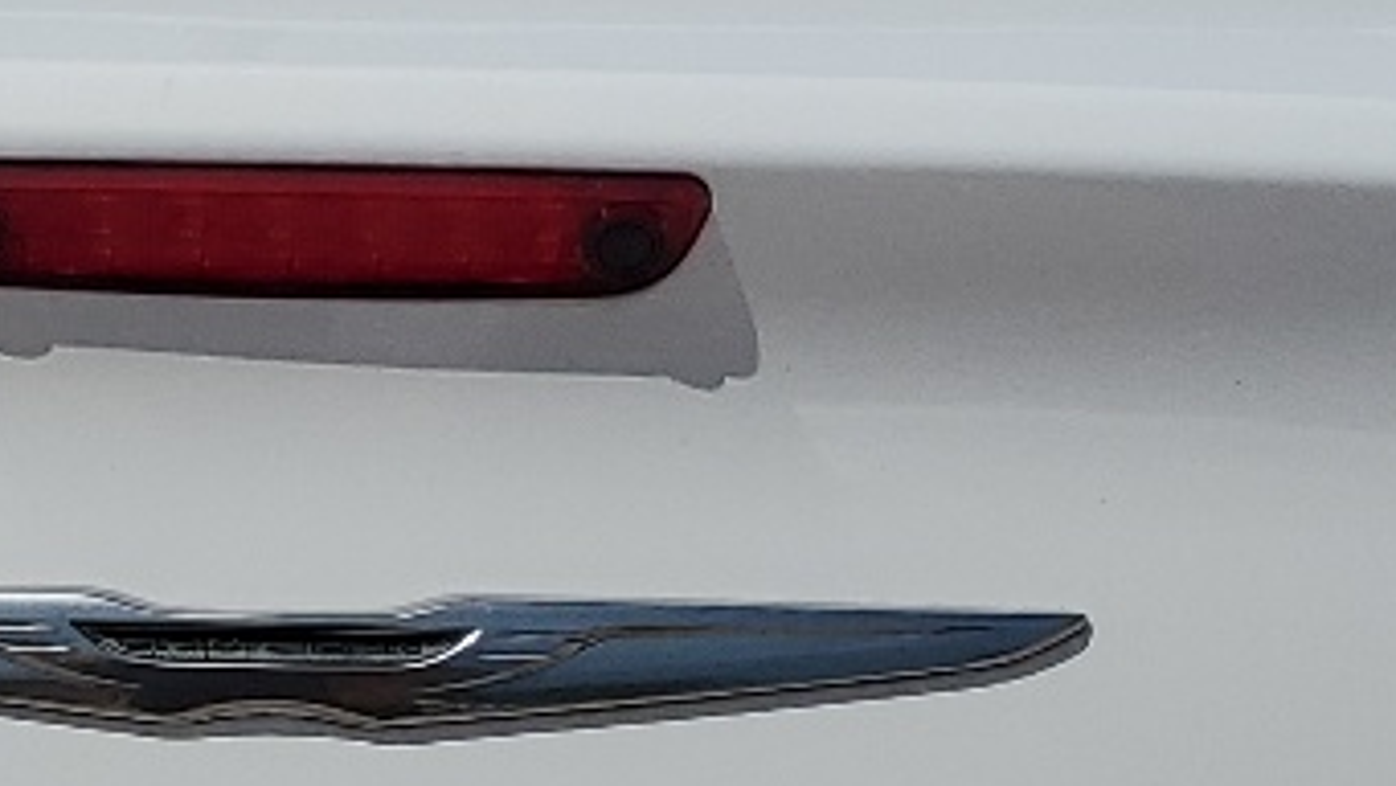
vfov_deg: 9.0
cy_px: 897
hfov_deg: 16.0
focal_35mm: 133
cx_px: 209
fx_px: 4924
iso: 50
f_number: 1.5
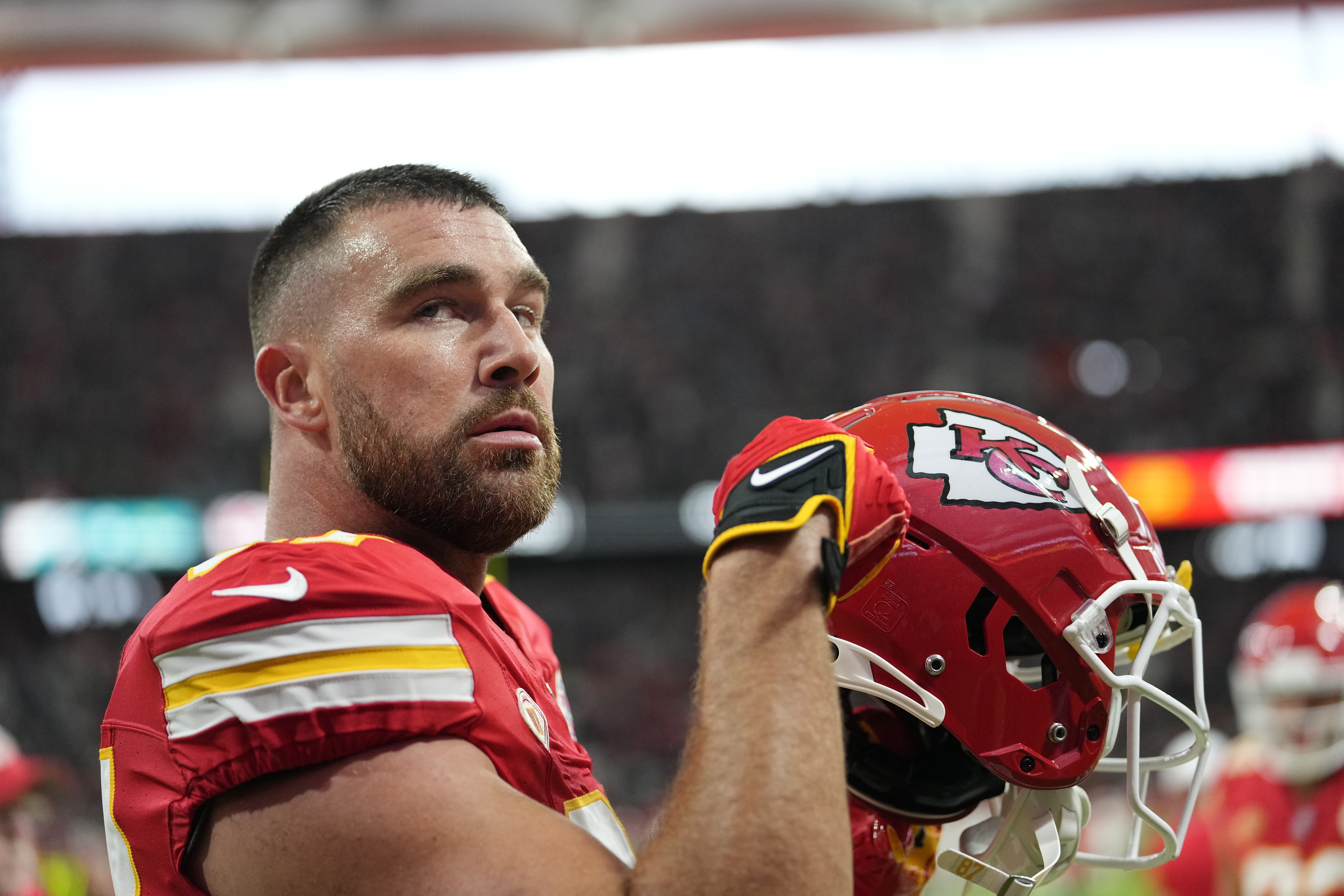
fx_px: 3770
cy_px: 448
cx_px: 672
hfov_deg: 20.2
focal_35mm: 101
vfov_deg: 13.6
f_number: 2.8
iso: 2500
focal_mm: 101
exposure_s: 1/1600
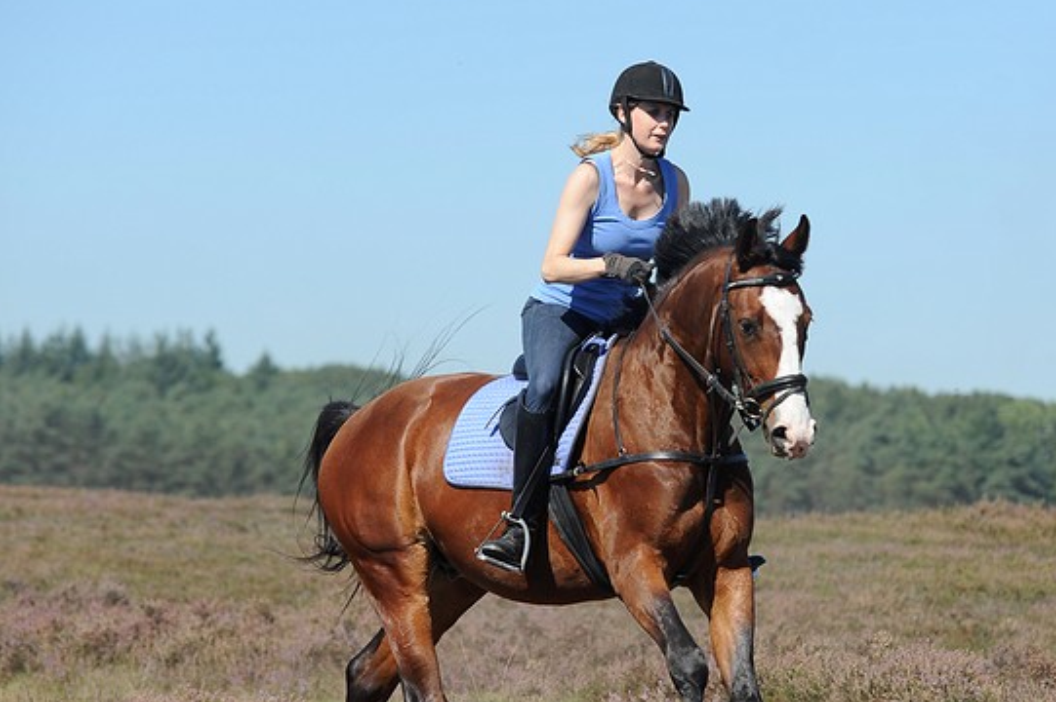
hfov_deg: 10.9
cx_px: 641
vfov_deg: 7.3
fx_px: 5540
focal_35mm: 189
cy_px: 376
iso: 200
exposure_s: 1/1250
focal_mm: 130
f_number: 5
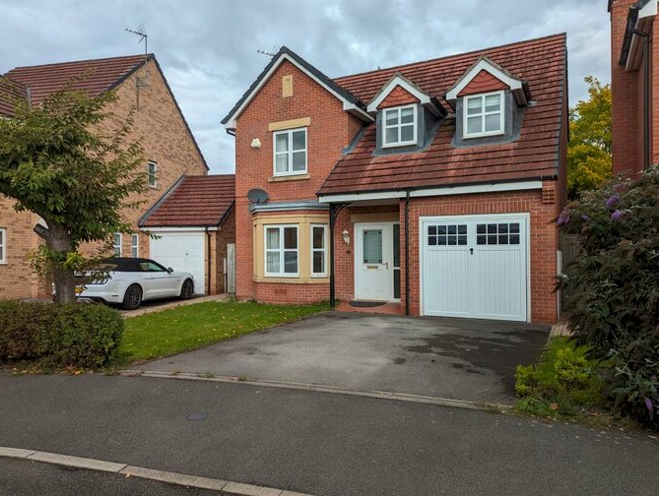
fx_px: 477
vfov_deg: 55.0
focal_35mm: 25
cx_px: 339
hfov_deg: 69.3
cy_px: 246
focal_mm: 6.81
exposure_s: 1/781
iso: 42
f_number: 1.85
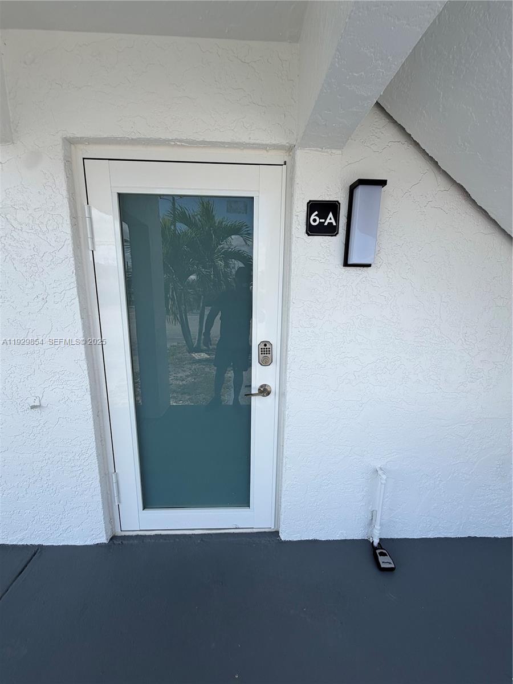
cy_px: 342
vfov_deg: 102.1
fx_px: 277
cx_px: 256
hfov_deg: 85.7
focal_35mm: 14
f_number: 2.2
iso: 40
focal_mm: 2.22
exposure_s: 1/770
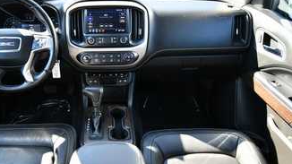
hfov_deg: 69.0
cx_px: 114
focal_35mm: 27
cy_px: 86
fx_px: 209
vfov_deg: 42.8
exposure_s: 1/160
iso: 800
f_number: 5
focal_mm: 14
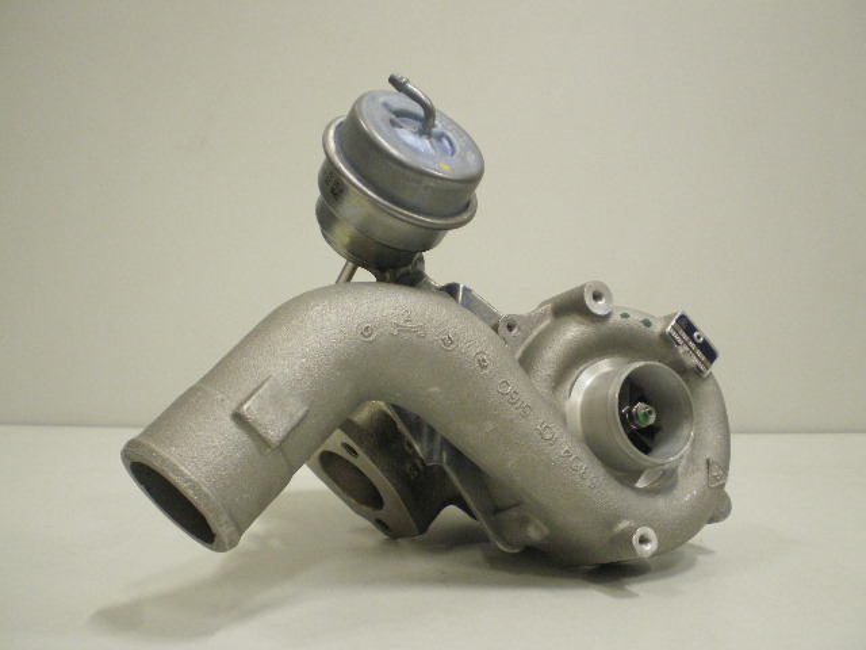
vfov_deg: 37.7
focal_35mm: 38
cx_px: 433
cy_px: 325
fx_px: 951
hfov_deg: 49.0
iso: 400
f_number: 3.1
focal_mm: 6.3
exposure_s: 1/8
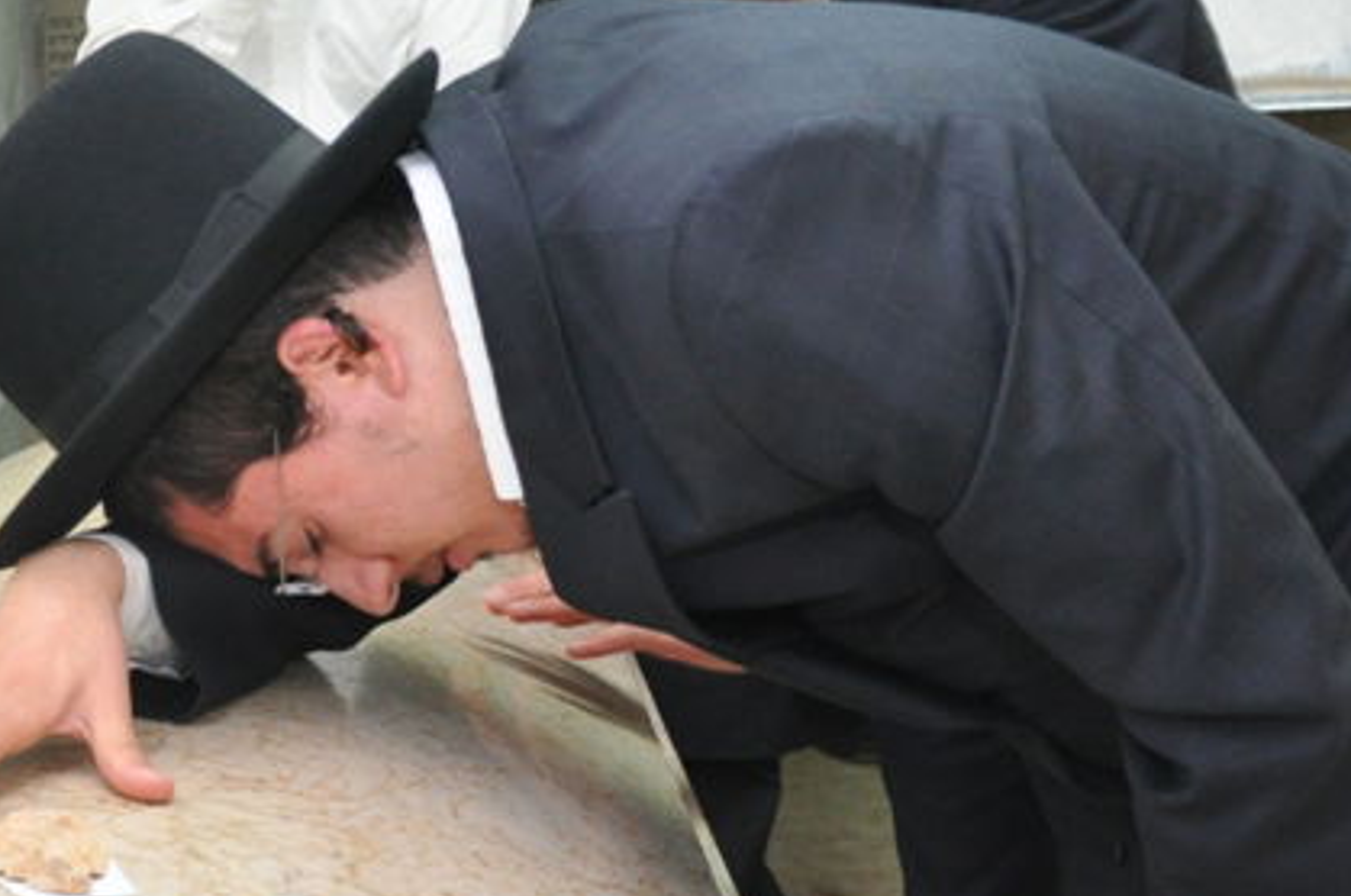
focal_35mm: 66
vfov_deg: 20.3
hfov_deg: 29.5
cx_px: 174
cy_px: 184
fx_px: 2473
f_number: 4
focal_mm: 18
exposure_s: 1/60
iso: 800
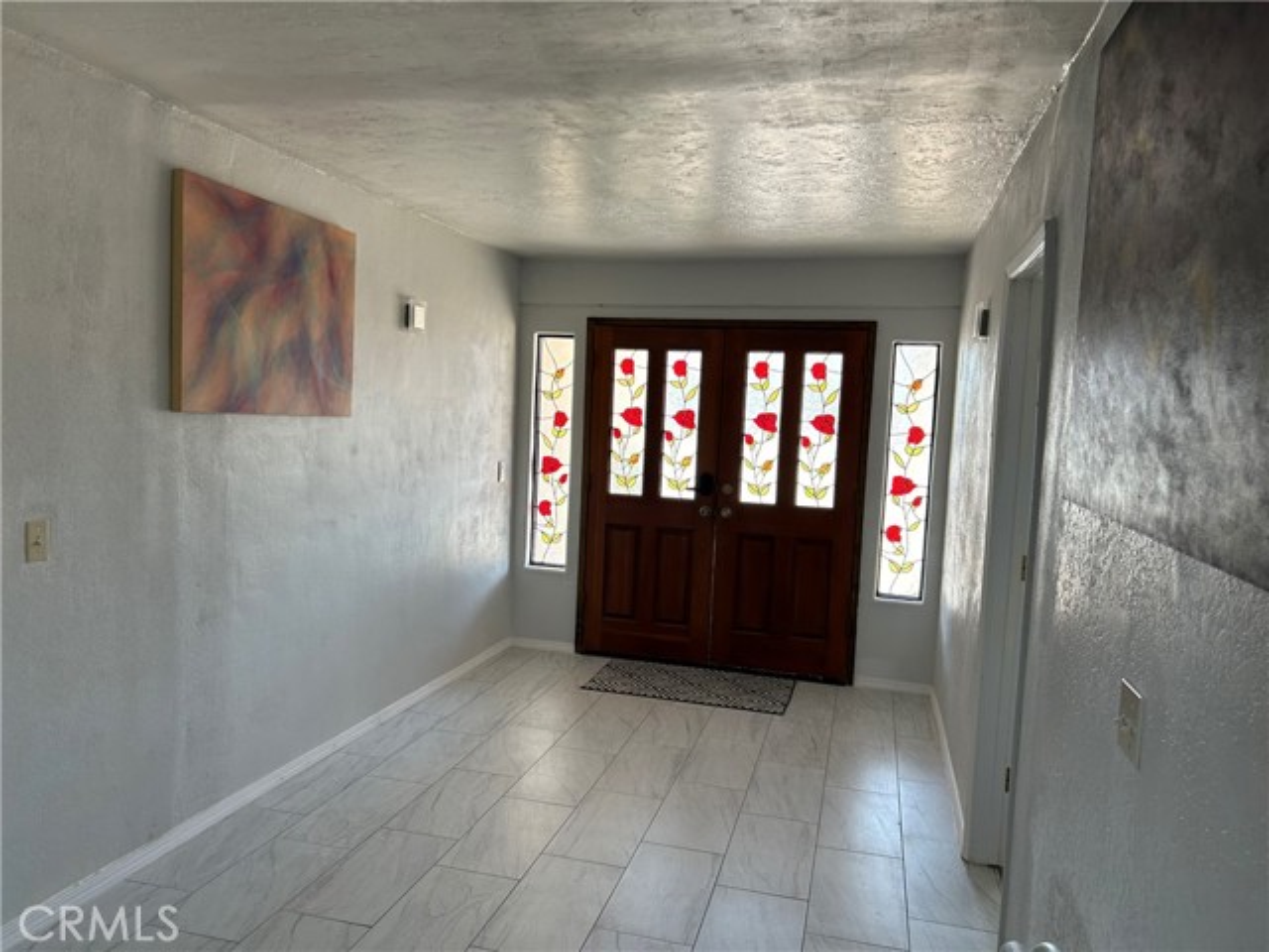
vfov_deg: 53.1
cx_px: 634
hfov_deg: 67.3
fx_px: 953
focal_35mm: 26
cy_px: 476
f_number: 1.5
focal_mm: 5.7
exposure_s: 1/121
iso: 64
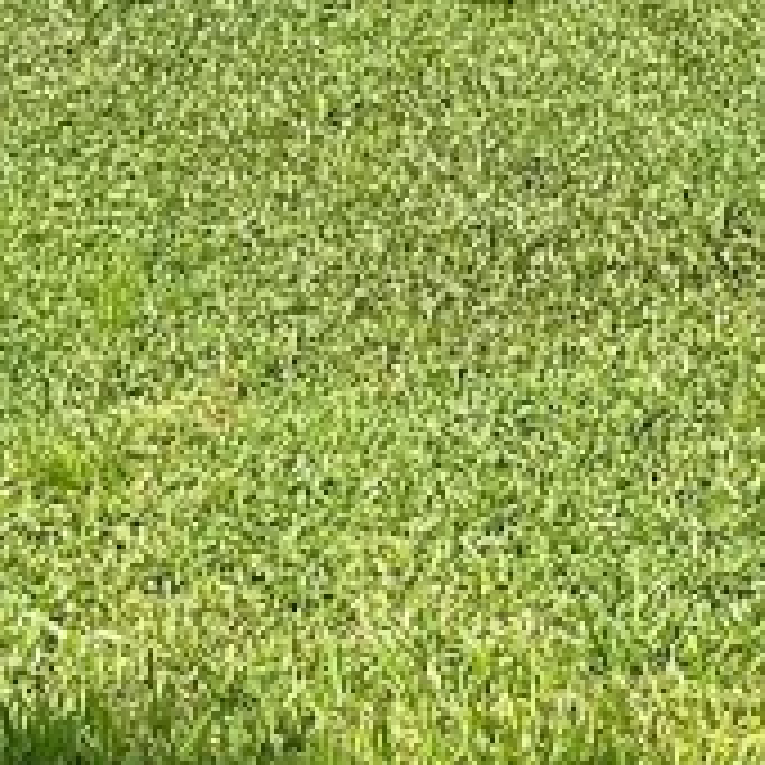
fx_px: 3850
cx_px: 382
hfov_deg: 11.3
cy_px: -108
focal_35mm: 154
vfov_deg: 11.2
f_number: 1.8
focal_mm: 3
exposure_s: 1/1098
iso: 16
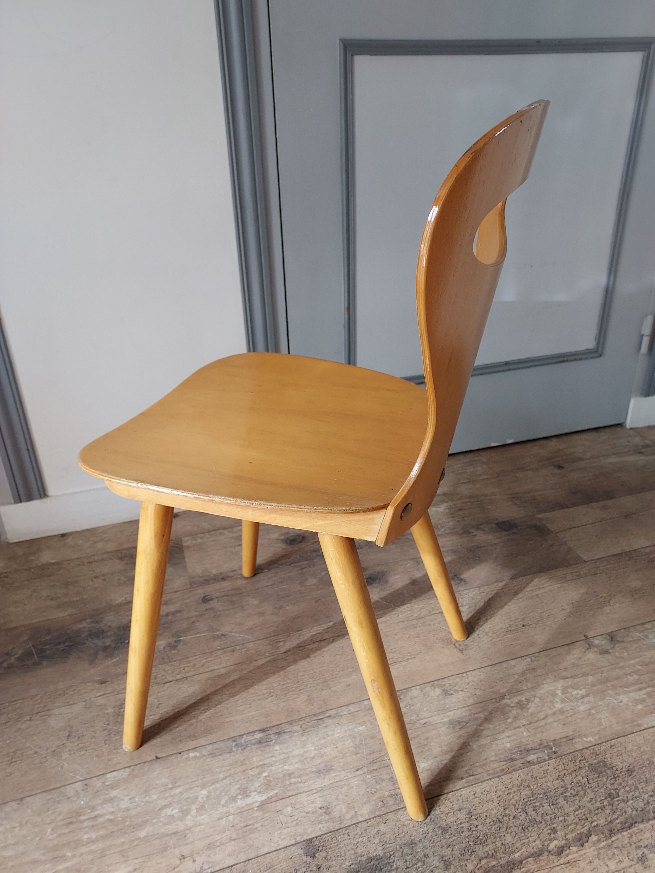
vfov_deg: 71.6
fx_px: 606
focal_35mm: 24
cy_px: 436
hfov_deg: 56.8
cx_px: 328
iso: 80
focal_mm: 4.6
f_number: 1.8
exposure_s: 1/60
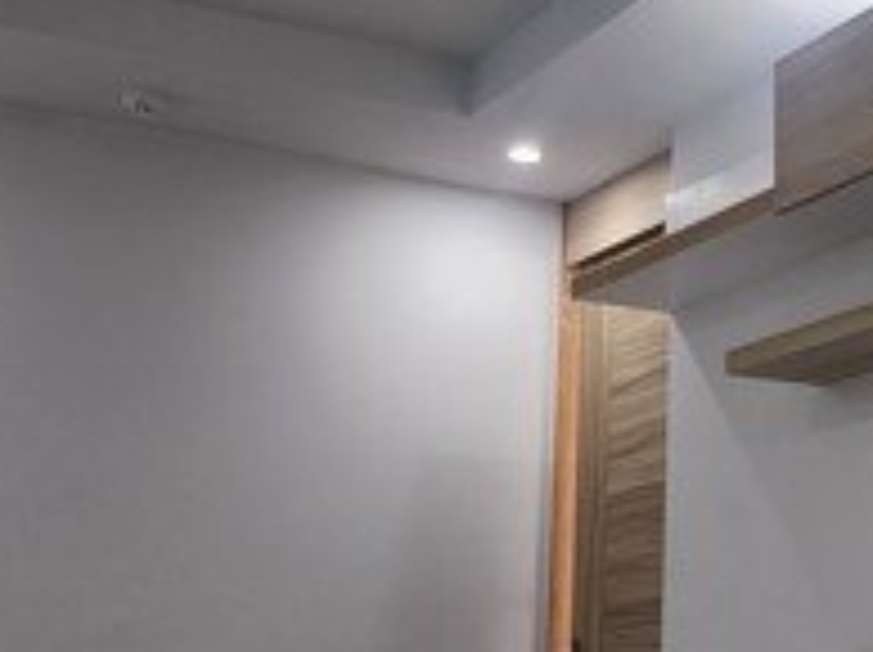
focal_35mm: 76
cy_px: 508
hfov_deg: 24.9
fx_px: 1914
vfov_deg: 19.2
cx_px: 796
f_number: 1.8
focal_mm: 6.4
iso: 125
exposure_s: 1/180
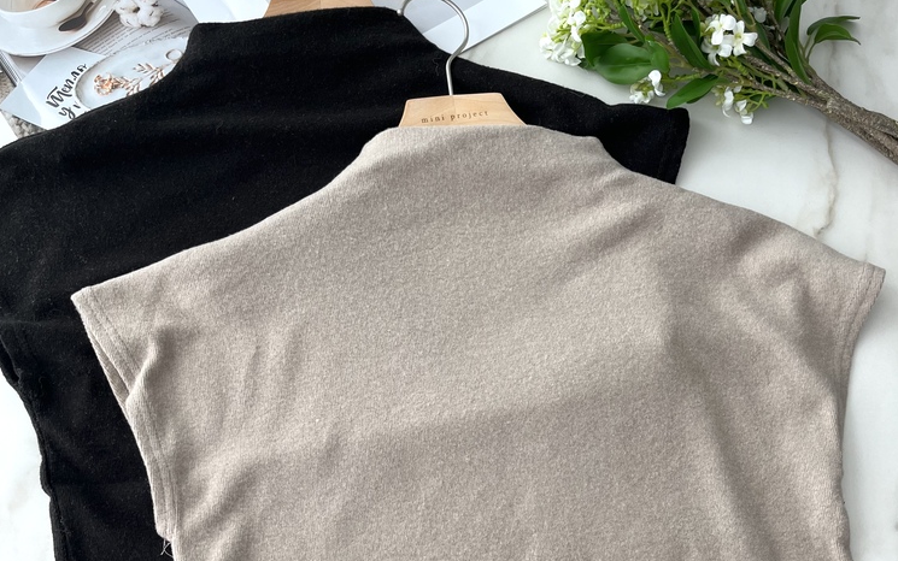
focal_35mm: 37
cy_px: 436
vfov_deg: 33.6
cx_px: 450
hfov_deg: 52.7
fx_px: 906
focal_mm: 5.1
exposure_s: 1/122
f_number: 1.6
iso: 40
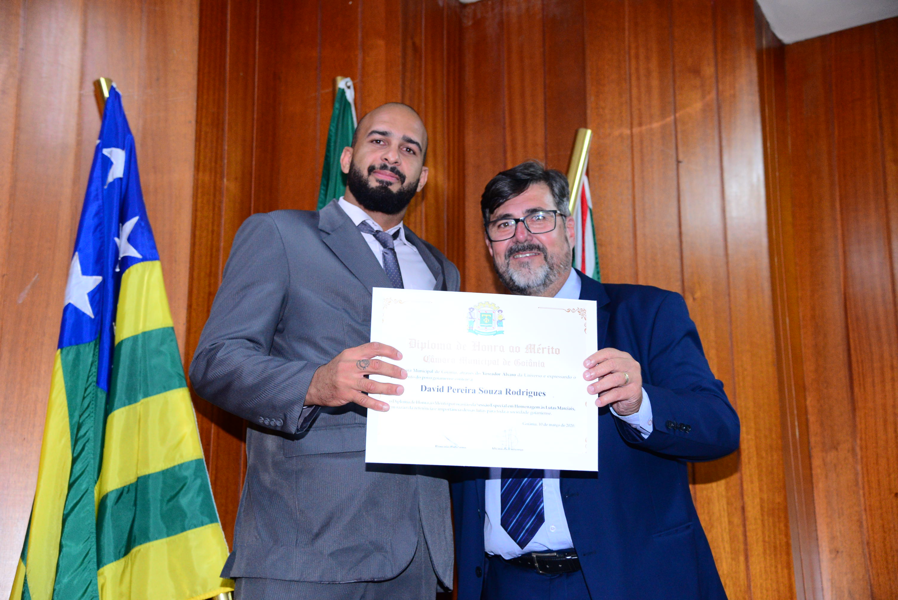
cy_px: 300
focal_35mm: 50
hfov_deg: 39.6
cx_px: 449
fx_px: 1248
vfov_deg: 27.0
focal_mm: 50
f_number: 4
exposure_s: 1/125
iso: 2500
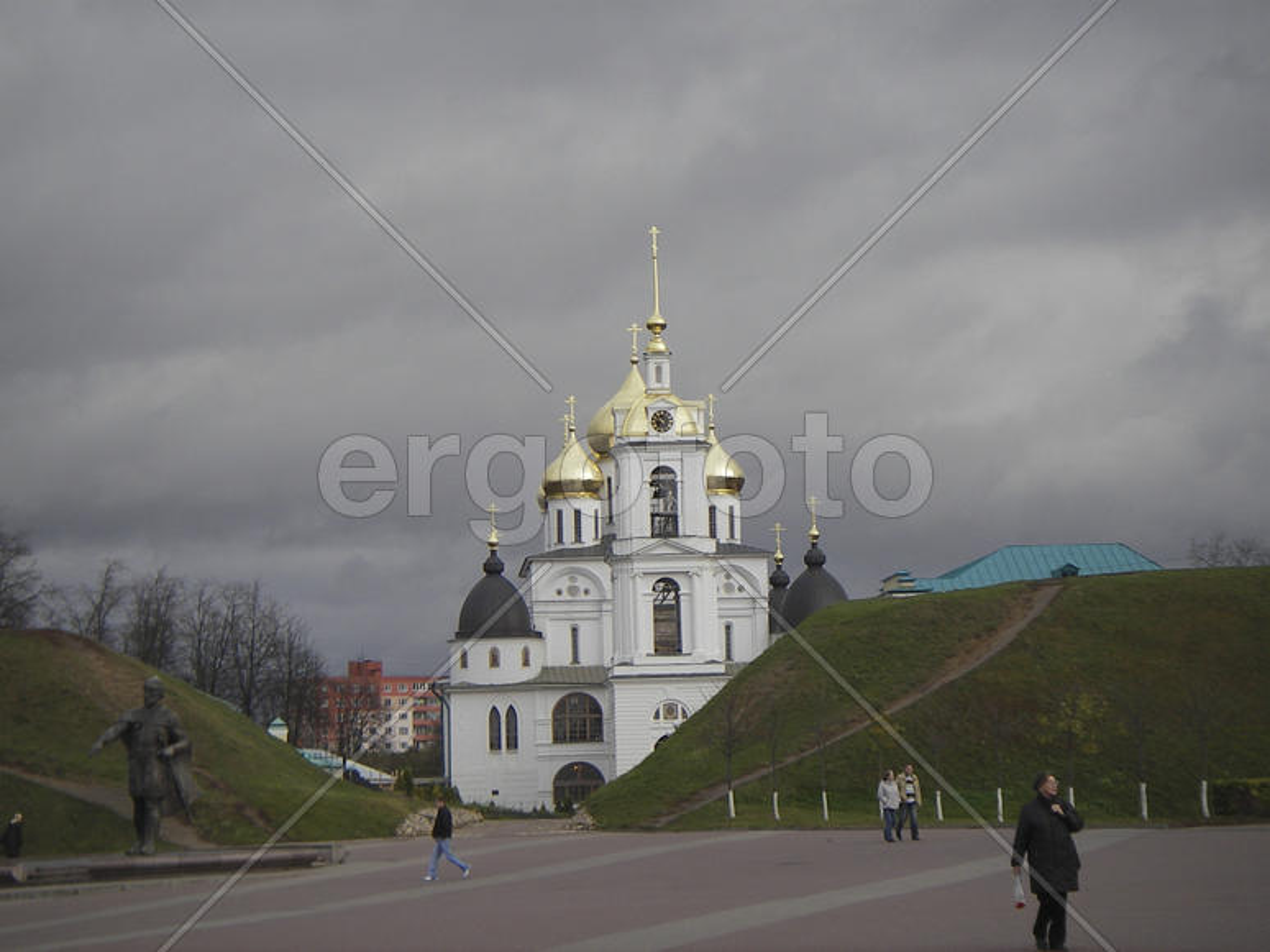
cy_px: 476
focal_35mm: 83
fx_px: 3044
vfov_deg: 17.8
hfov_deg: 23.6
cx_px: 635
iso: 50
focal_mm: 13.8
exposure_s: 1/160
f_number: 3.9
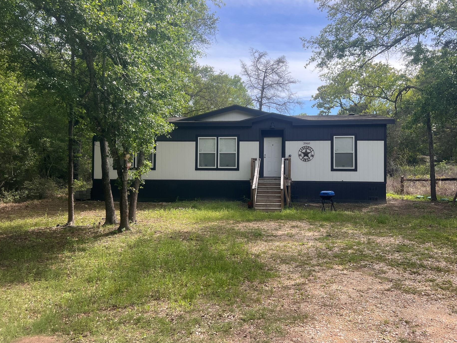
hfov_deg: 61.6
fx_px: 383
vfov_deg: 48.2
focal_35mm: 29
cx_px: 244
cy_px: 157
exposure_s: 1/2457
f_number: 1.5
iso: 50
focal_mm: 5.7
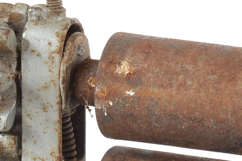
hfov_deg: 10.6
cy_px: 221
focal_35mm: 184
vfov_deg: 7.4
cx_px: 414
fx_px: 1237
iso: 100
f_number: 11
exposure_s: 1/125
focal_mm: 30
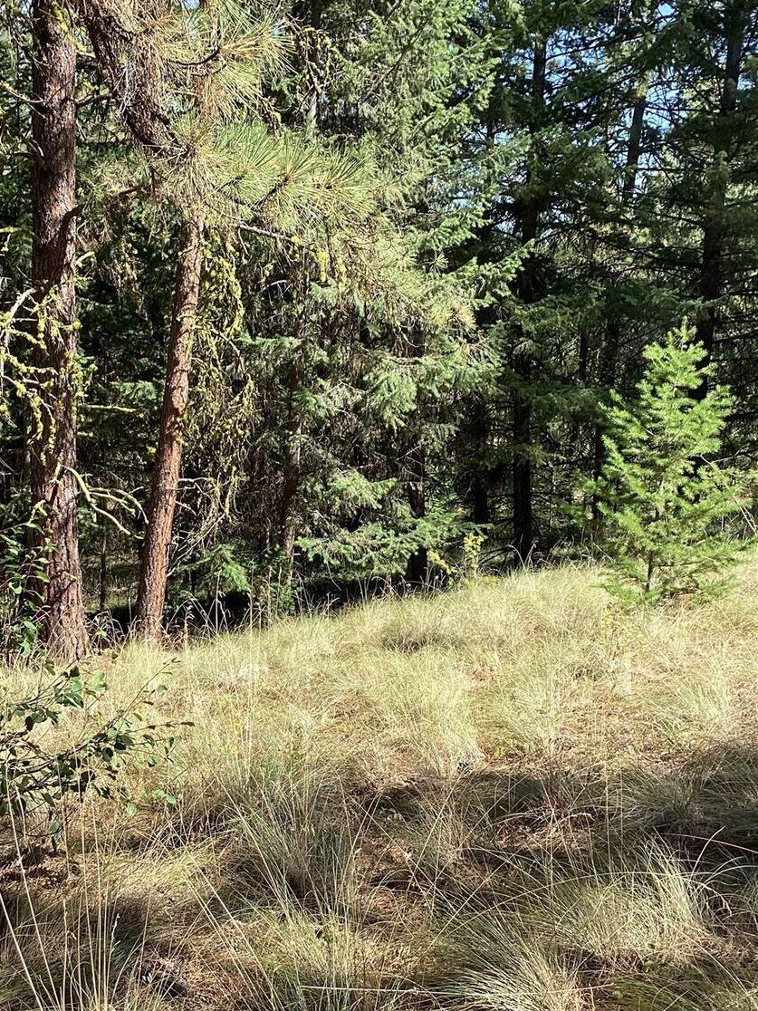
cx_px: 270
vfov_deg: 46.8
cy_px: 527
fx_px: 1168
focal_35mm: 40
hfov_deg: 35.7
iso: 25
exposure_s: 1/448
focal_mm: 3.3
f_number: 2.4
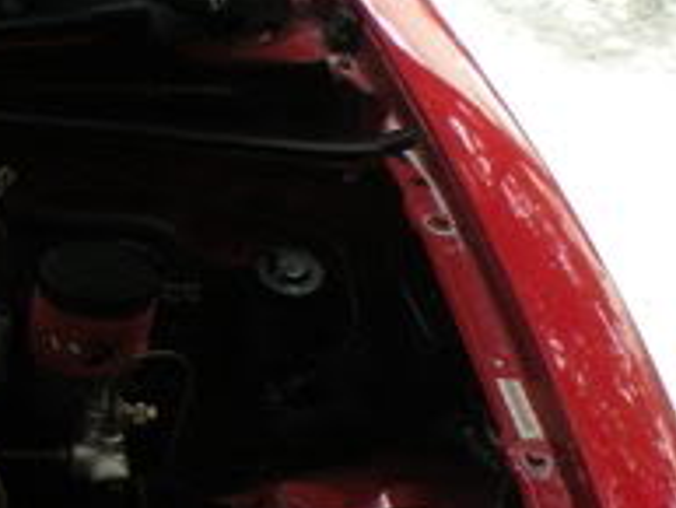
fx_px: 2189
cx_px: -497
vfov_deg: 12.7
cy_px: 704
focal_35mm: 112
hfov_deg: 15.4
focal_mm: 4.7
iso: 64
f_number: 3.5
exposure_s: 1/119
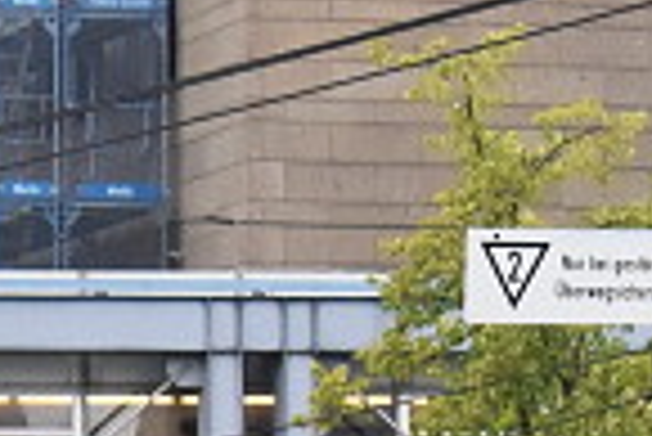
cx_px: -1030
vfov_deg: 2.8
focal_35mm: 488
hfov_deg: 4.1
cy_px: 825
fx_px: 8847
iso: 1000
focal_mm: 46
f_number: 11
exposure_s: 1/500
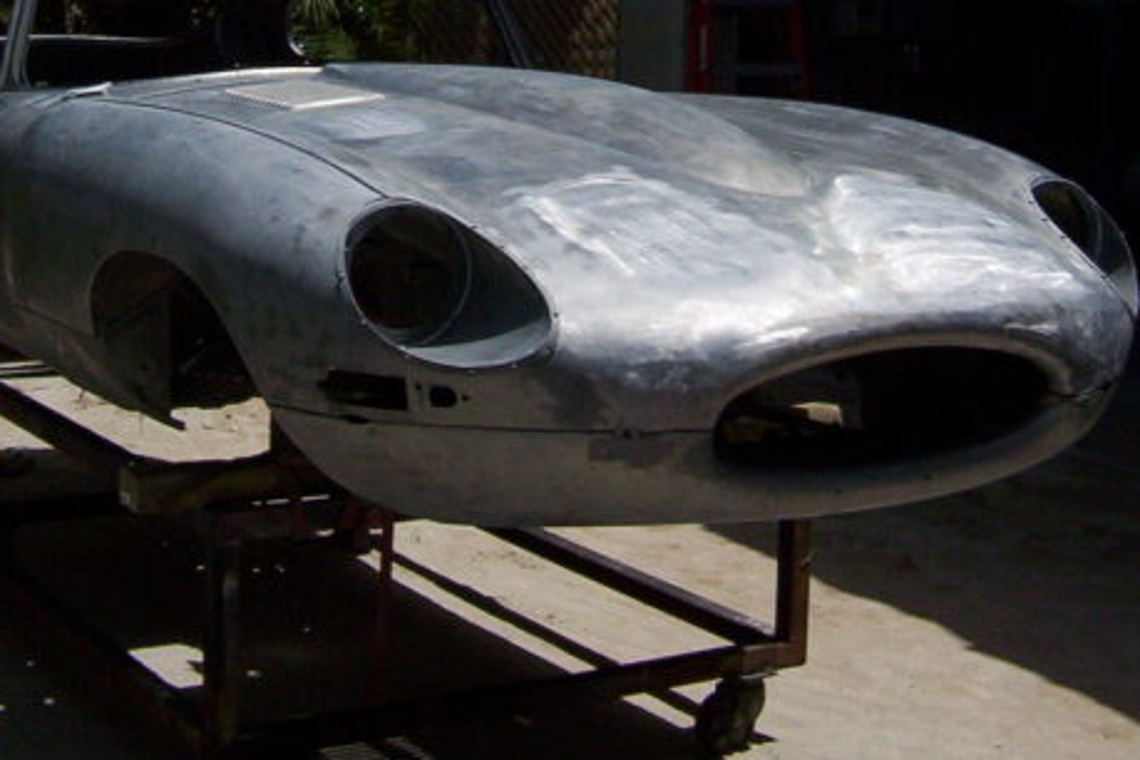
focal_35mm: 68
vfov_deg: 19.6
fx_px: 2153
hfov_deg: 29.6
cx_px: 484
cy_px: 77
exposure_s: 1/2203
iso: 100
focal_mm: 5.26
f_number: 3.84
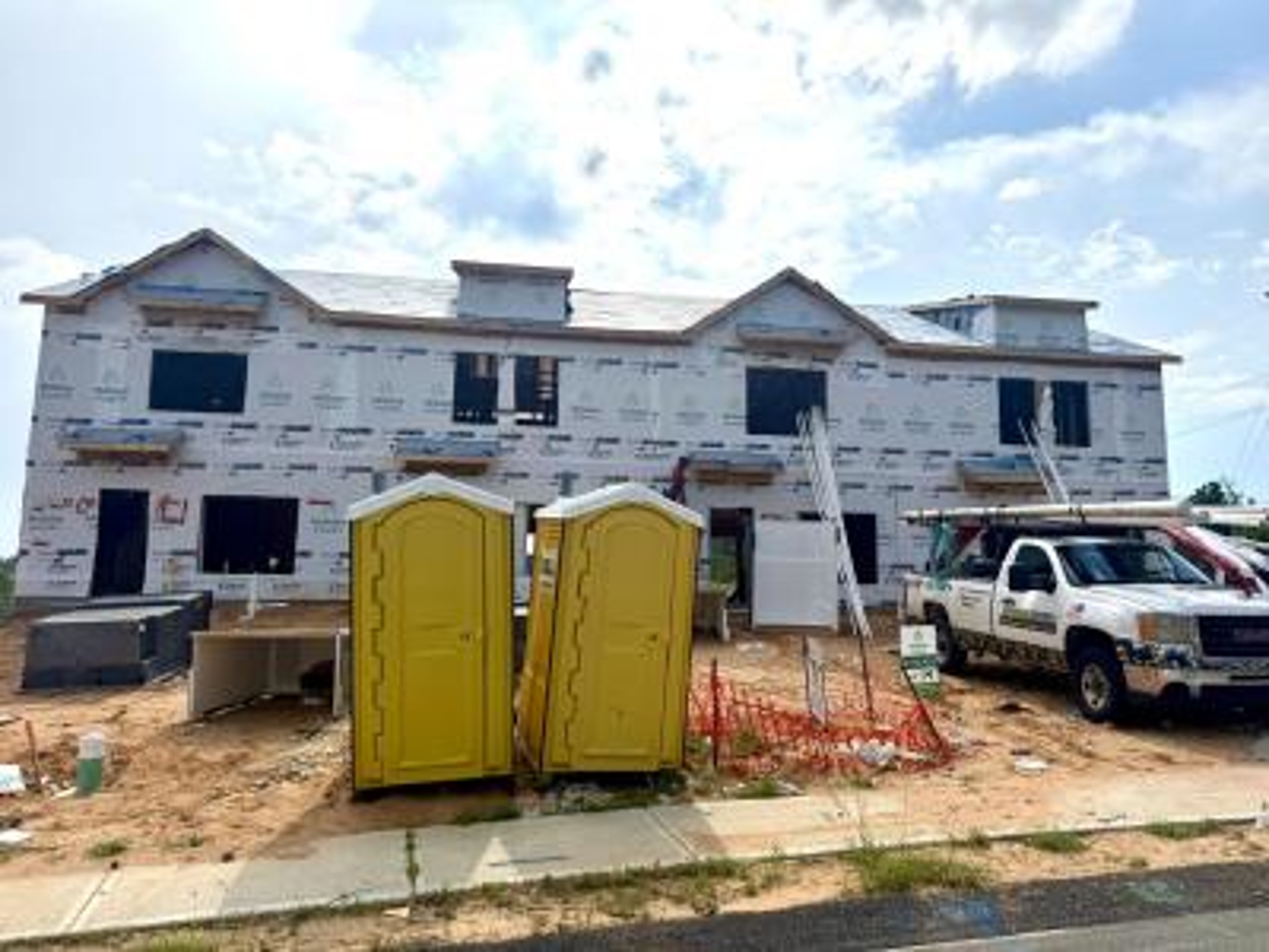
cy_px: 476
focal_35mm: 24
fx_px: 880
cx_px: 634
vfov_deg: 56.8
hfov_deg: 71.6
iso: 80
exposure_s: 1/14286
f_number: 1.78
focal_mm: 6.76
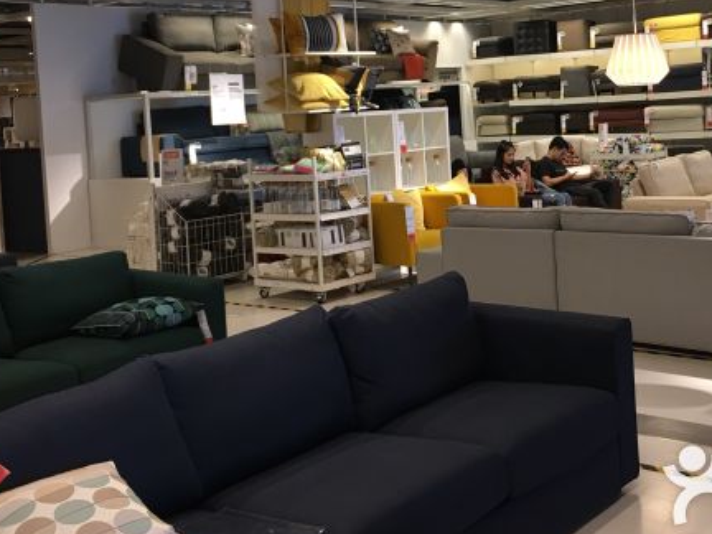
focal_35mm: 47
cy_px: 138
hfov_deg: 39.7
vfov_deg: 30.4
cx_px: 499
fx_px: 967
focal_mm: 4.15
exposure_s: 1/17
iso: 32
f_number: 2.2
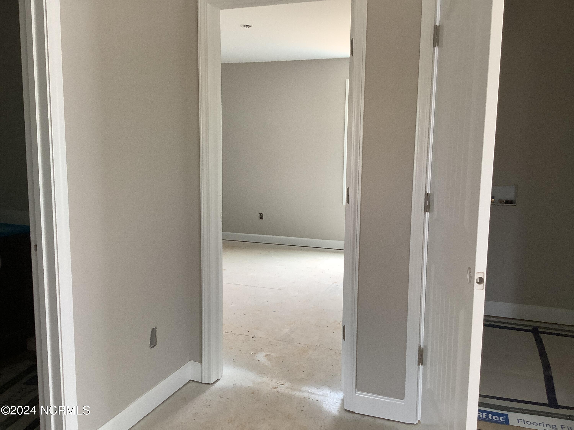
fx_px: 514
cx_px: 287
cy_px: 215
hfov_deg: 58.4
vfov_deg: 45.4
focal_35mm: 31
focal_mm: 3.3
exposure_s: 1/50
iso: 100
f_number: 2.4
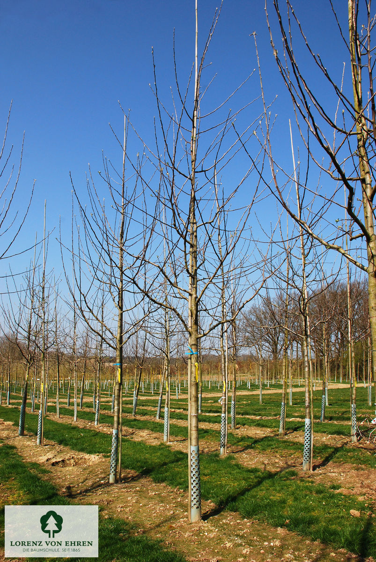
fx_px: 422
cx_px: 188
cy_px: 281
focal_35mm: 27
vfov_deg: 67.3
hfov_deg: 48.0
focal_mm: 18
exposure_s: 1/250
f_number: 10
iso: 200
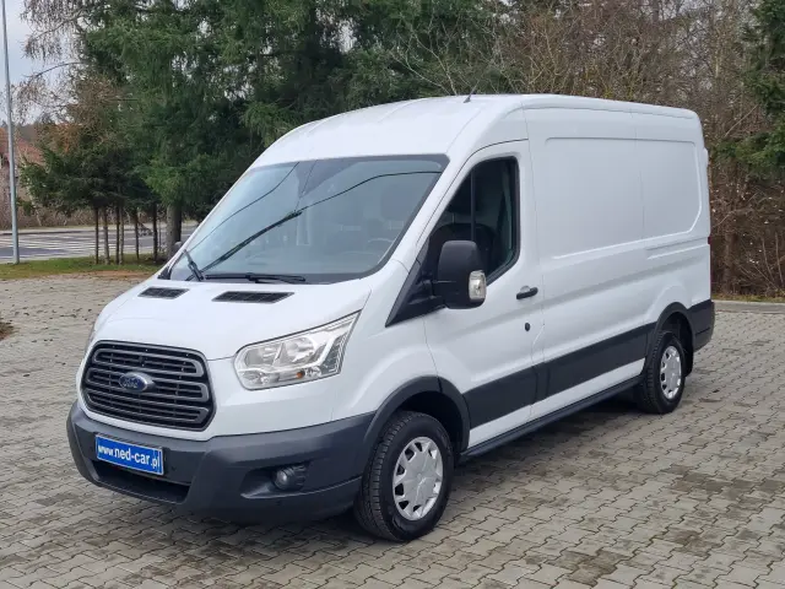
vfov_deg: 53.1
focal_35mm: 26
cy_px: 294
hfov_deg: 67.3
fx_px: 590
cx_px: 392
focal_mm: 5.4
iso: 50
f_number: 1.8
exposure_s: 1/633
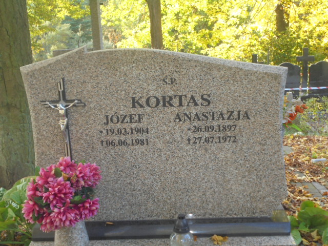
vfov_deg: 29.7
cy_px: 123
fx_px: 464
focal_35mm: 49
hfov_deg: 38.9
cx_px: 164
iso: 160
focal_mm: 8.9
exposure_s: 1/30
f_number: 4.8
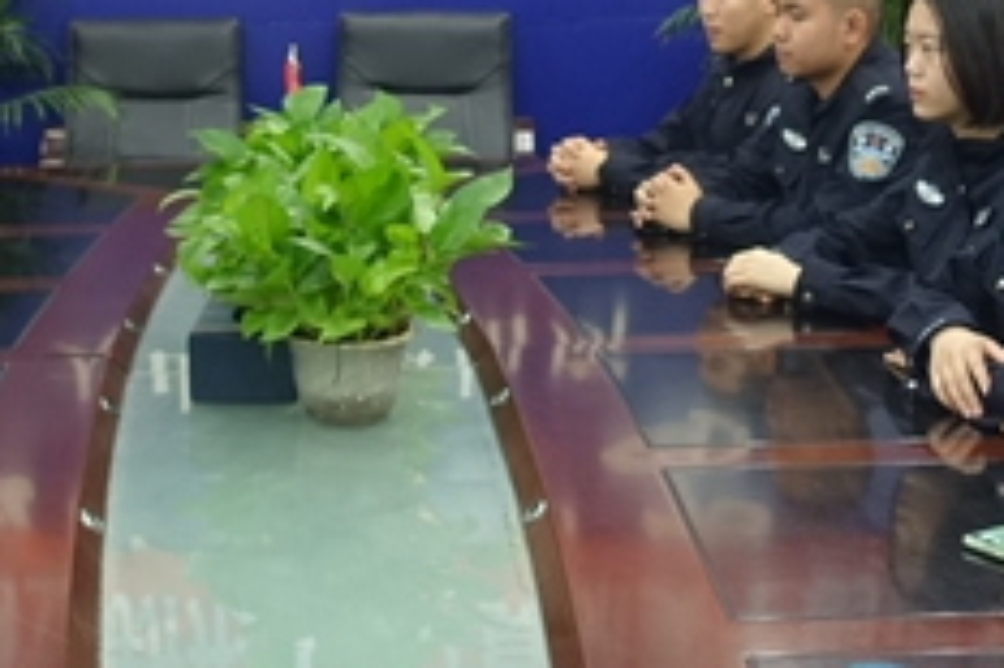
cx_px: 353
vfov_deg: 20.3
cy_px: 101
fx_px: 1839
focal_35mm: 66
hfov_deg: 30.4
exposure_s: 1/30
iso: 400
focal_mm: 8.8
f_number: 1.8
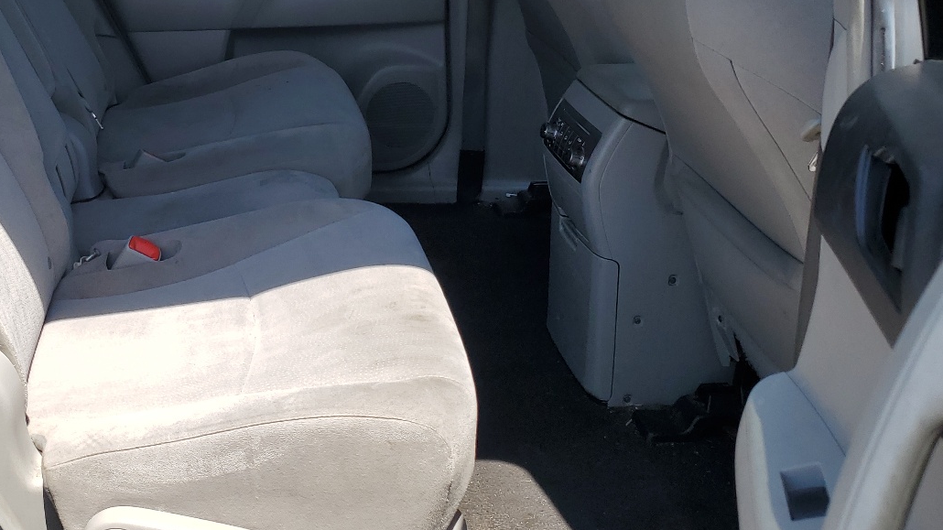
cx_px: 304
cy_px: 42
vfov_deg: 26.1
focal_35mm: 44
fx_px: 1100
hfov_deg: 45.6
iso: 50
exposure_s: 1/1429
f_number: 1.5
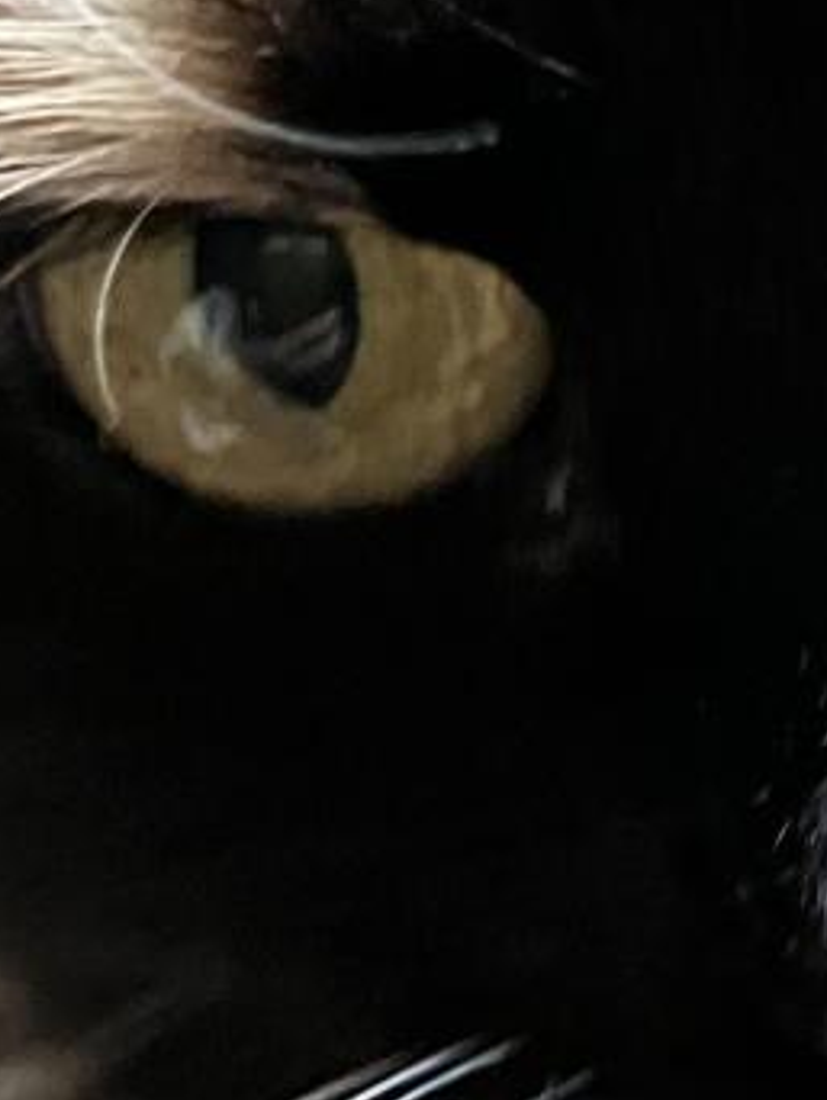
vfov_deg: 18.0
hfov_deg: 12.8
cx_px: 1274
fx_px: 3468
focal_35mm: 109
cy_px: 729
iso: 400
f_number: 1.8
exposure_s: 1/40
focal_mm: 3.99
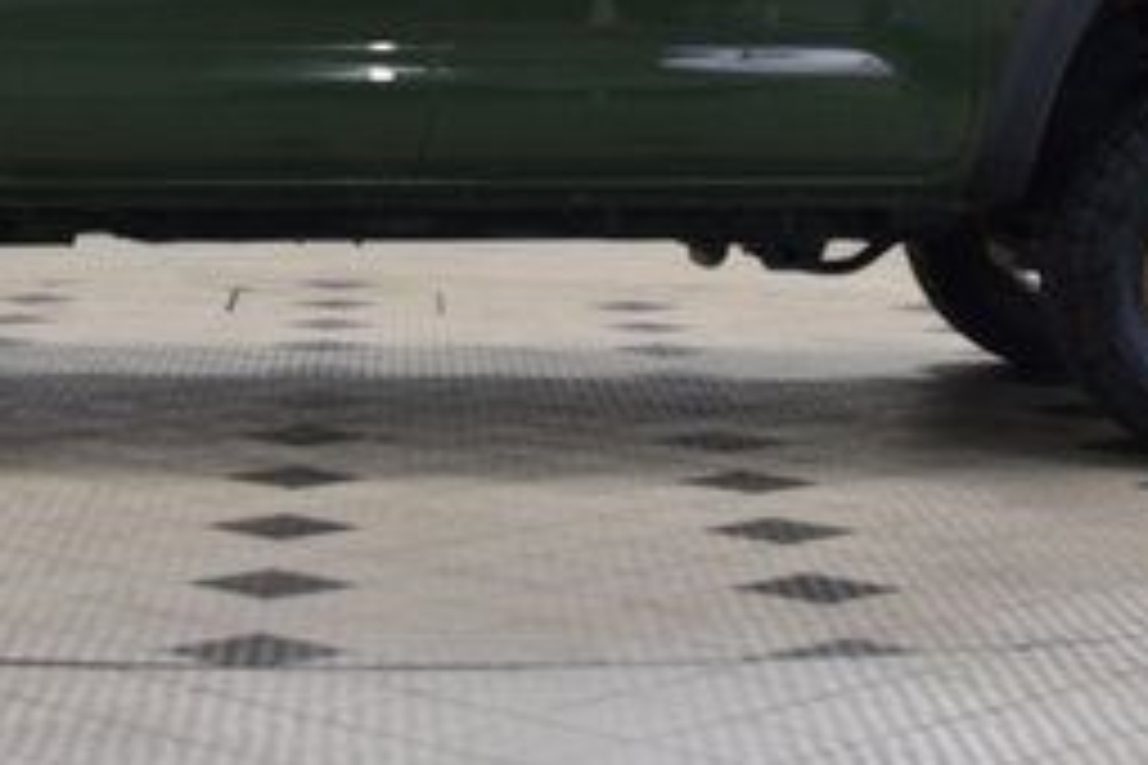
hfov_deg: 18.0
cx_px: 347
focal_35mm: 113
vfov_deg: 12.0
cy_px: -29
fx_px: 3603
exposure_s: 1/60
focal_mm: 30
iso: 1600
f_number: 6.3
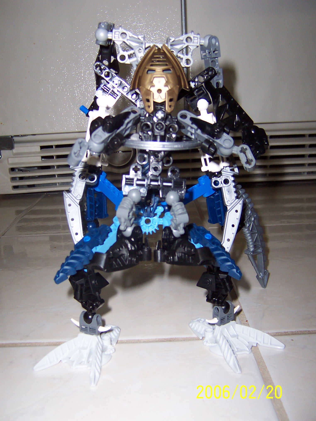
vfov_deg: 51.4
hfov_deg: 39.7
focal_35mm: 36
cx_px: 158
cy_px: 210
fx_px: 438
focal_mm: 5.6
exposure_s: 1/60
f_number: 2.8
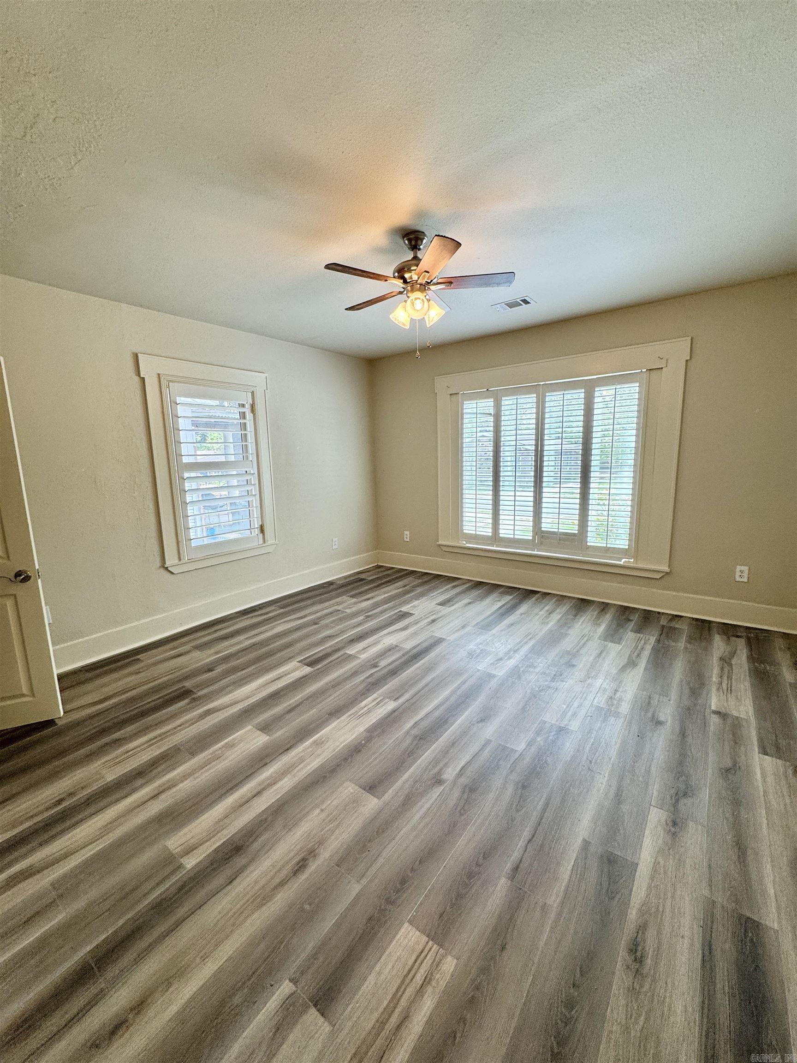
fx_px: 430
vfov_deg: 102.1
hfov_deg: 85.7
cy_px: 532
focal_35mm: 14
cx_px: 398
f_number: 2.2
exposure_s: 1/120
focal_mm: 2.22
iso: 125
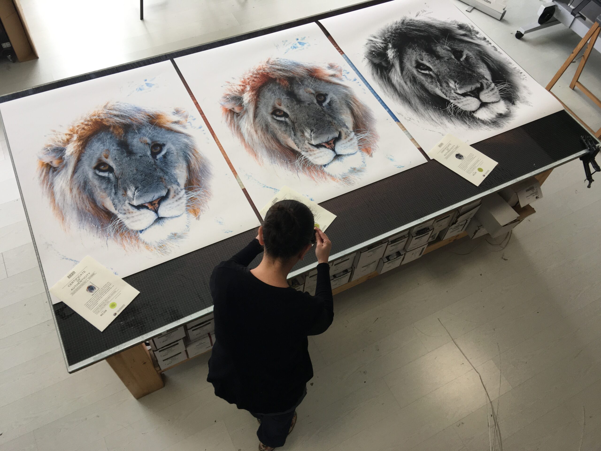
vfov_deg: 48.2
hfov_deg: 61.7
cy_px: 226
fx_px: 503
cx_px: 300
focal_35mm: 29
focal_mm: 4.15
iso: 40
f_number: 2.2
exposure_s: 1/100
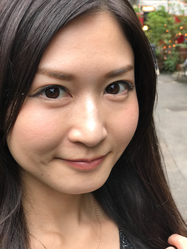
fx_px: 411
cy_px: 124
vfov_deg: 33.8
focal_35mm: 57
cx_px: 94
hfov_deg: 25.7
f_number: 2.8
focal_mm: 6.6
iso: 25
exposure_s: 1/50
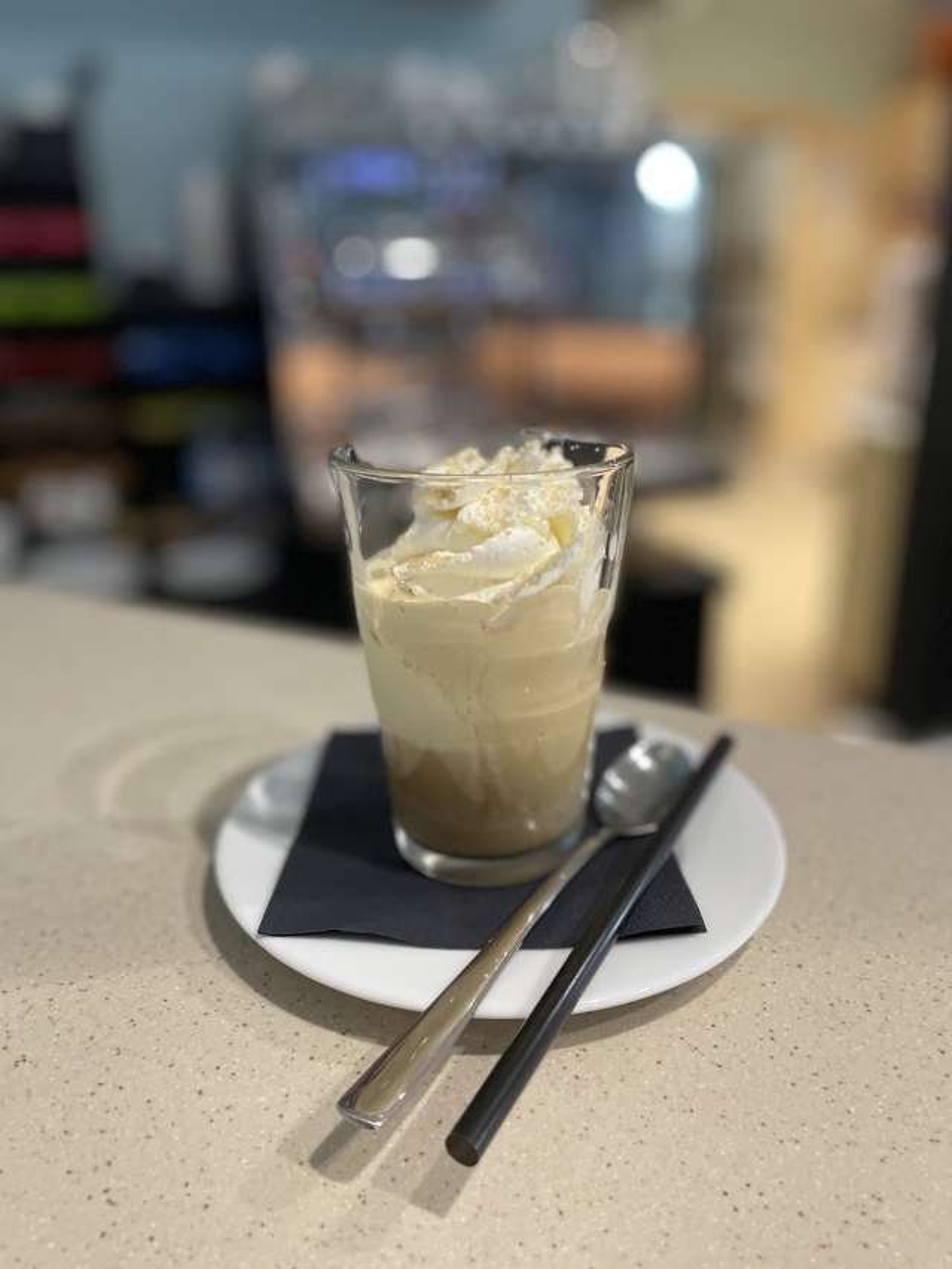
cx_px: 476
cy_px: 634
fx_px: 953
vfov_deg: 67.3
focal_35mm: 26
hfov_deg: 53.1
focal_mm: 4.2
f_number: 1.6
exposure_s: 1/50
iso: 320
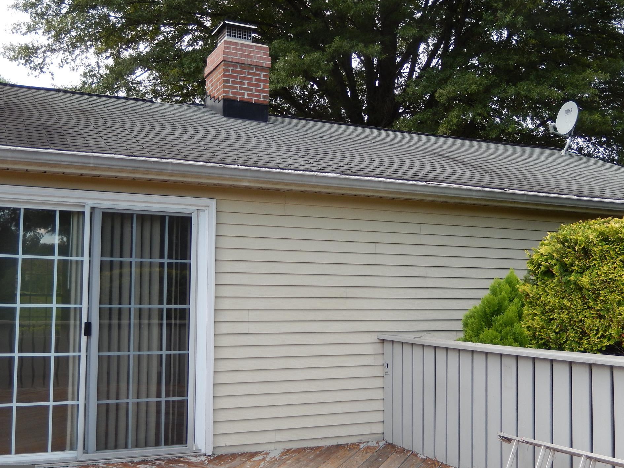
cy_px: 239
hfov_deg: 47.8
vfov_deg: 36.8
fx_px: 703
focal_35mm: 39
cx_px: 291
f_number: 4
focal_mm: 6.5
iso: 125
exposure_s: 1/100
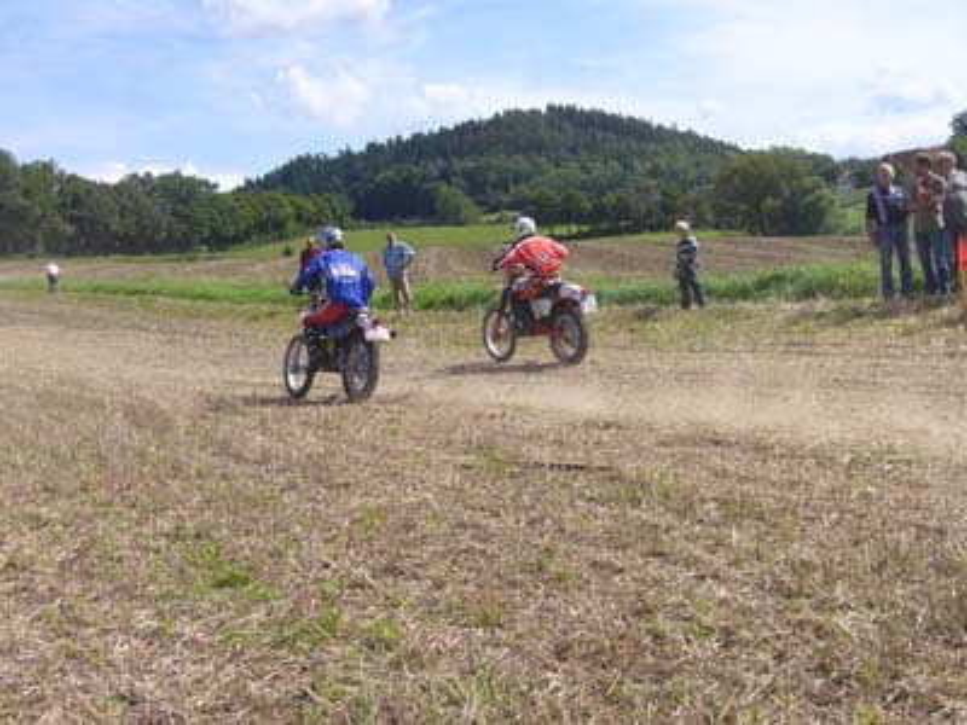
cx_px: 484
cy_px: 362
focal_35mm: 50
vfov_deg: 29.1
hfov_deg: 38.2
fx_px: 1397
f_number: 6.7
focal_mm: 8.3
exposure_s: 1/320
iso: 100
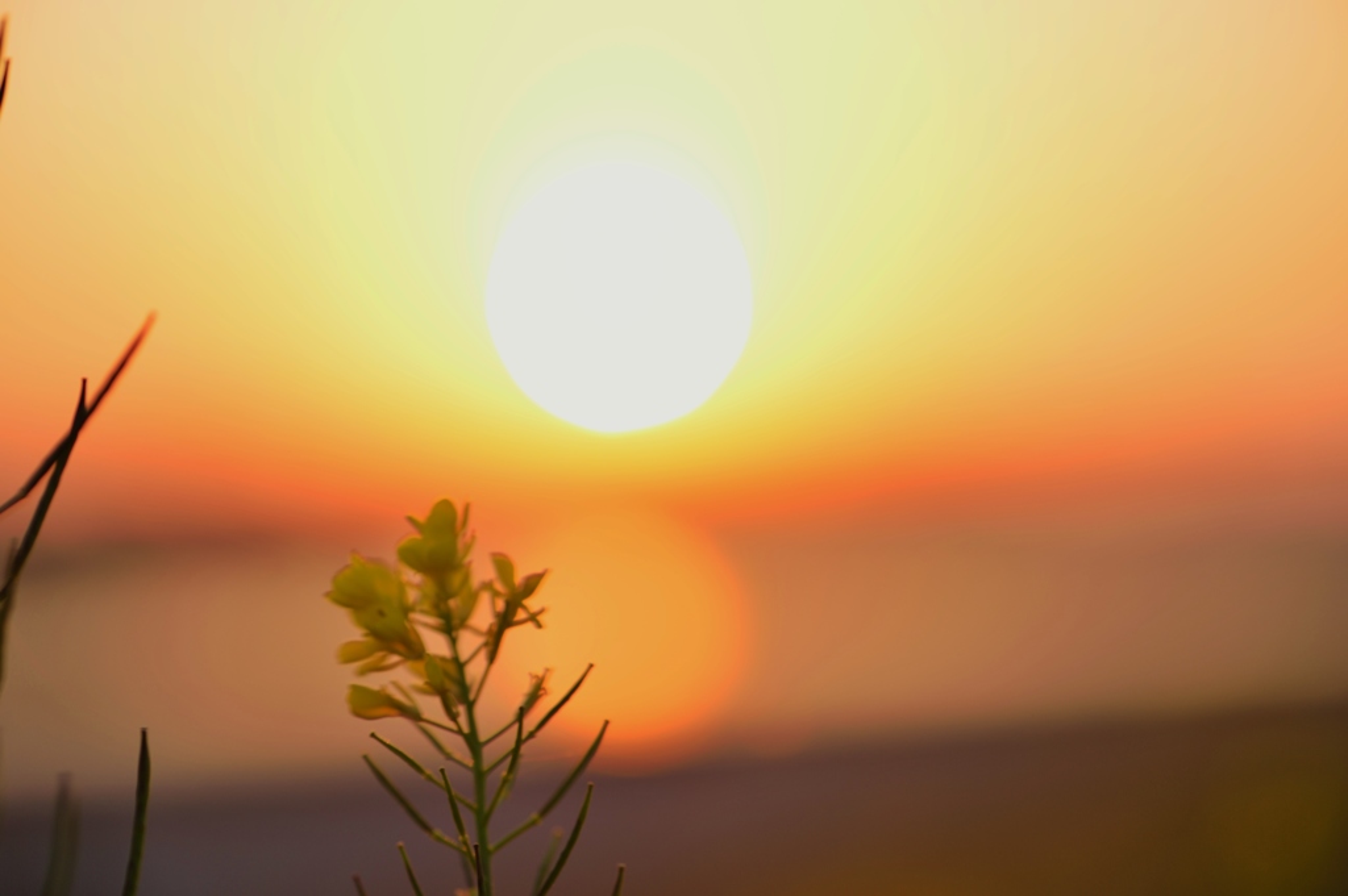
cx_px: 674
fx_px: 3928
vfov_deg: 13.0
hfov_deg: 19.5
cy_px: 448
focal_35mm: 105
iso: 100
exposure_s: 1/160
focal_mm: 105
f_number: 4.5
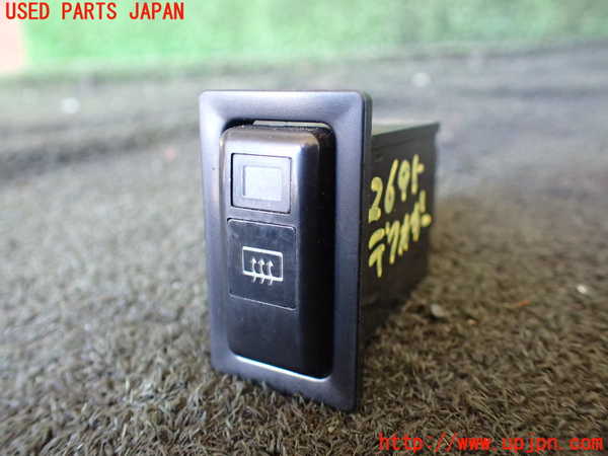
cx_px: 304
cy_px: 228
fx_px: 527
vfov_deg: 46.8
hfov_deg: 60.0
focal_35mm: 30
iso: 800
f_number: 2.3
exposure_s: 1/40
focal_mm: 5.4
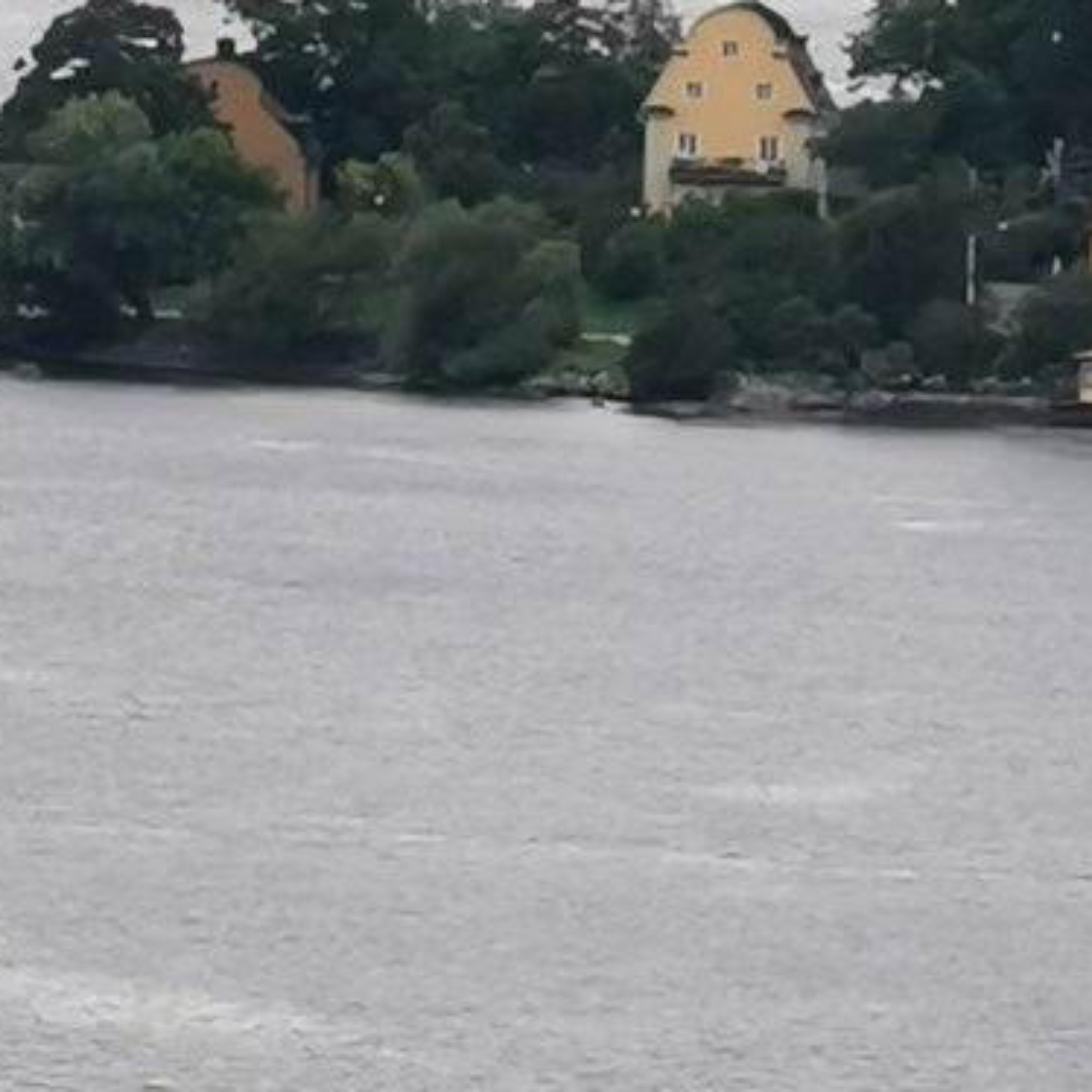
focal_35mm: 878
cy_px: 1419
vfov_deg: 2.0
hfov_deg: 2.0
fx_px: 31336
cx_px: -318
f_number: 3.4
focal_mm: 14.46
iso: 50
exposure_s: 1/239
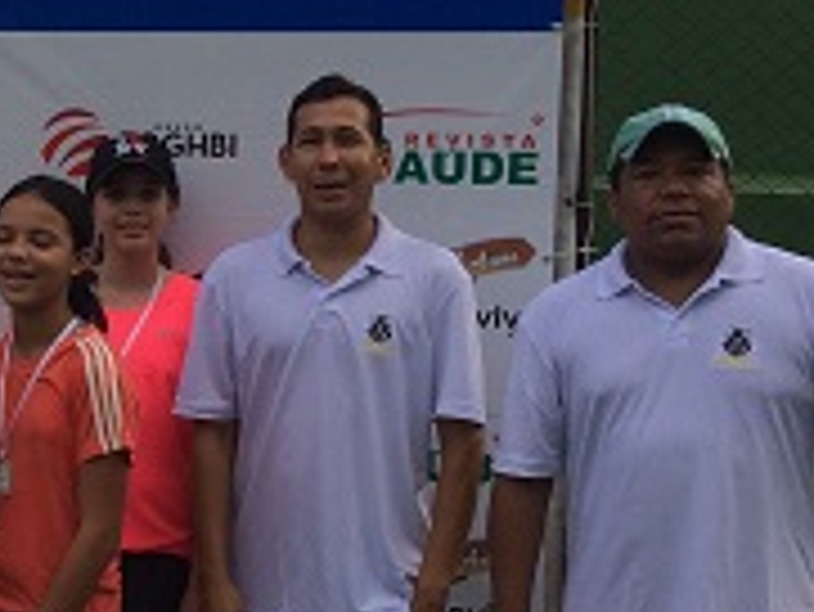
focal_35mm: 96
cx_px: -220
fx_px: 2259
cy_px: 279
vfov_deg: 15.4
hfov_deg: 19.0
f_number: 2.2
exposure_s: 1/222
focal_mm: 4.15
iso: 32
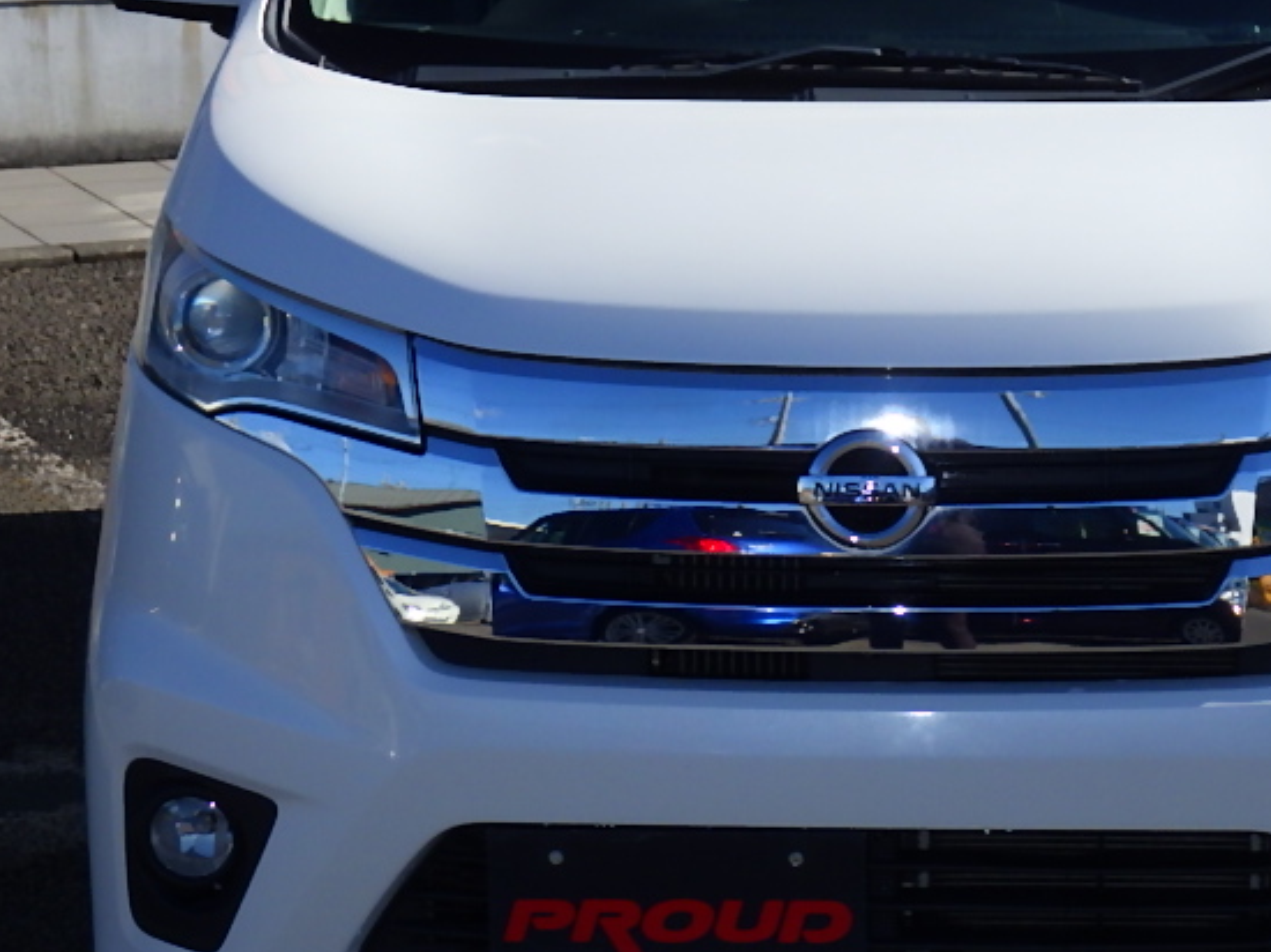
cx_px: 862
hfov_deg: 20.6
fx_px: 3487
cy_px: 340
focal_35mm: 95
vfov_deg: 15.5
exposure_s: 1/640
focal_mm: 9.1
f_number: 5.3
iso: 125
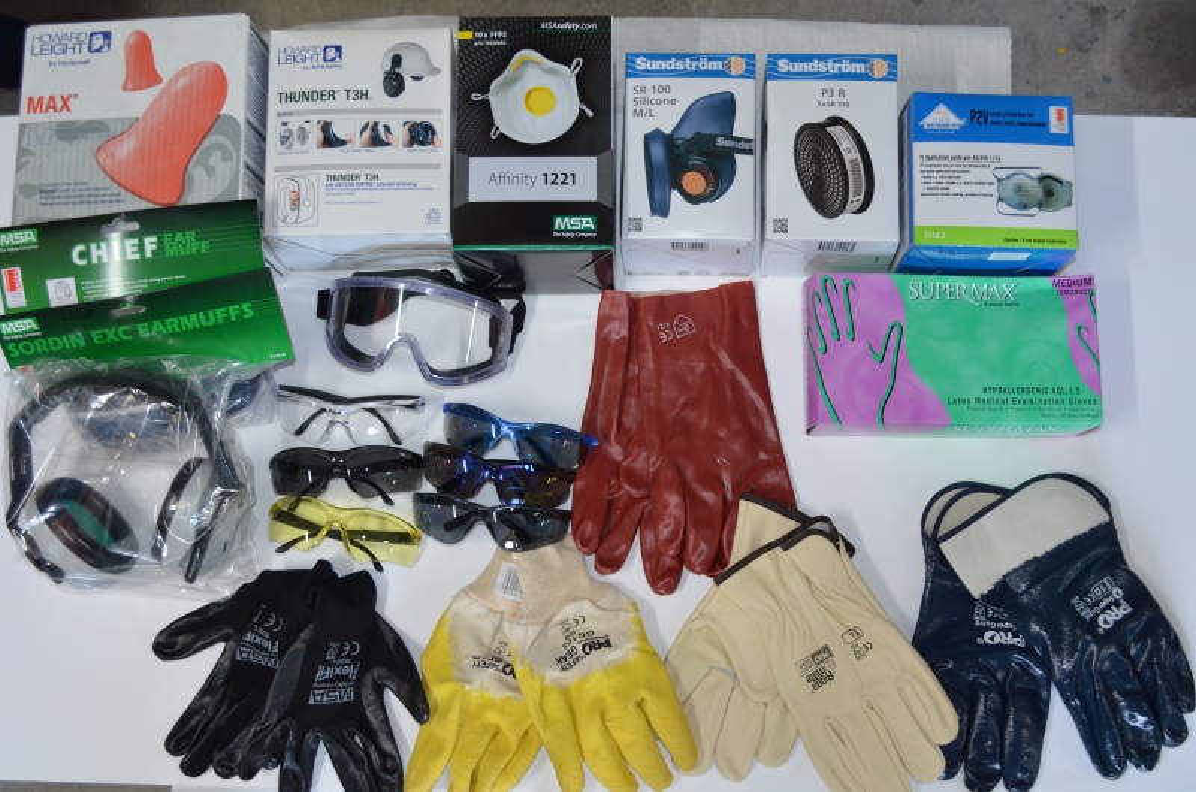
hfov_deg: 46.5
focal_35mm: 42
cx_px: 598
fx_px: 1393
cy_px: 396
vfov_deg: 31.8
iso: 1600
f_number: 4.5
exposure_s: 1/60
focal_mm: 28
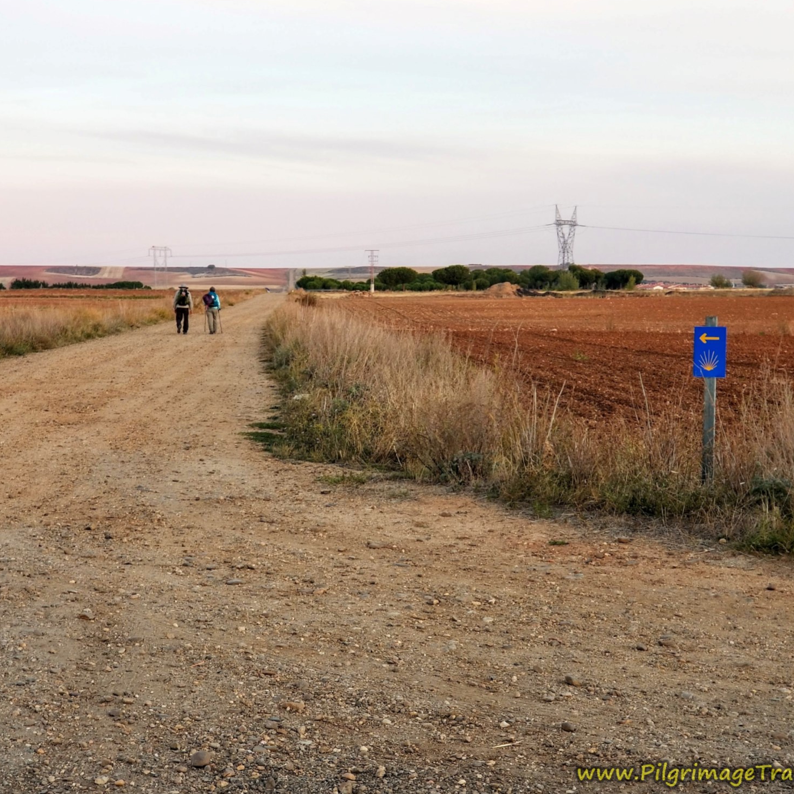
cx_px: 369
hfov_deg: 27.7
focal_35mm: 62
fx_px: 1609
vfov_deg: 27.7
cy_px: 394
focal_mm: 6
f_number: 2.4
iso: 32
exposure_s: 1/30
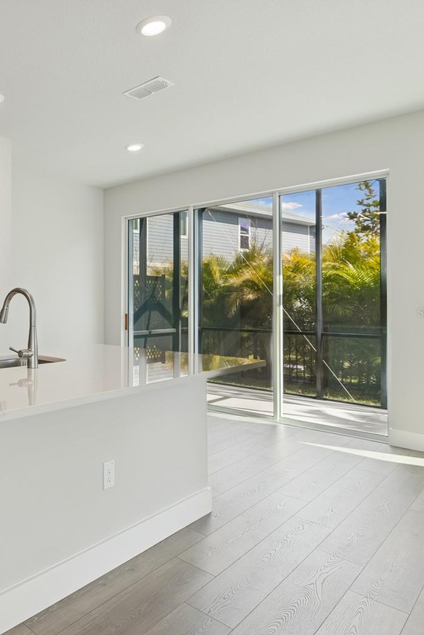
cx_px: -16
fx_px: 406
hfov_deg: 45.1
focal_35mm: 23
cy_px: 312
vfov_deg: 76.1
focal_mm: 10
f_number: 7.1
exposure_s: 1/15
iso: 100
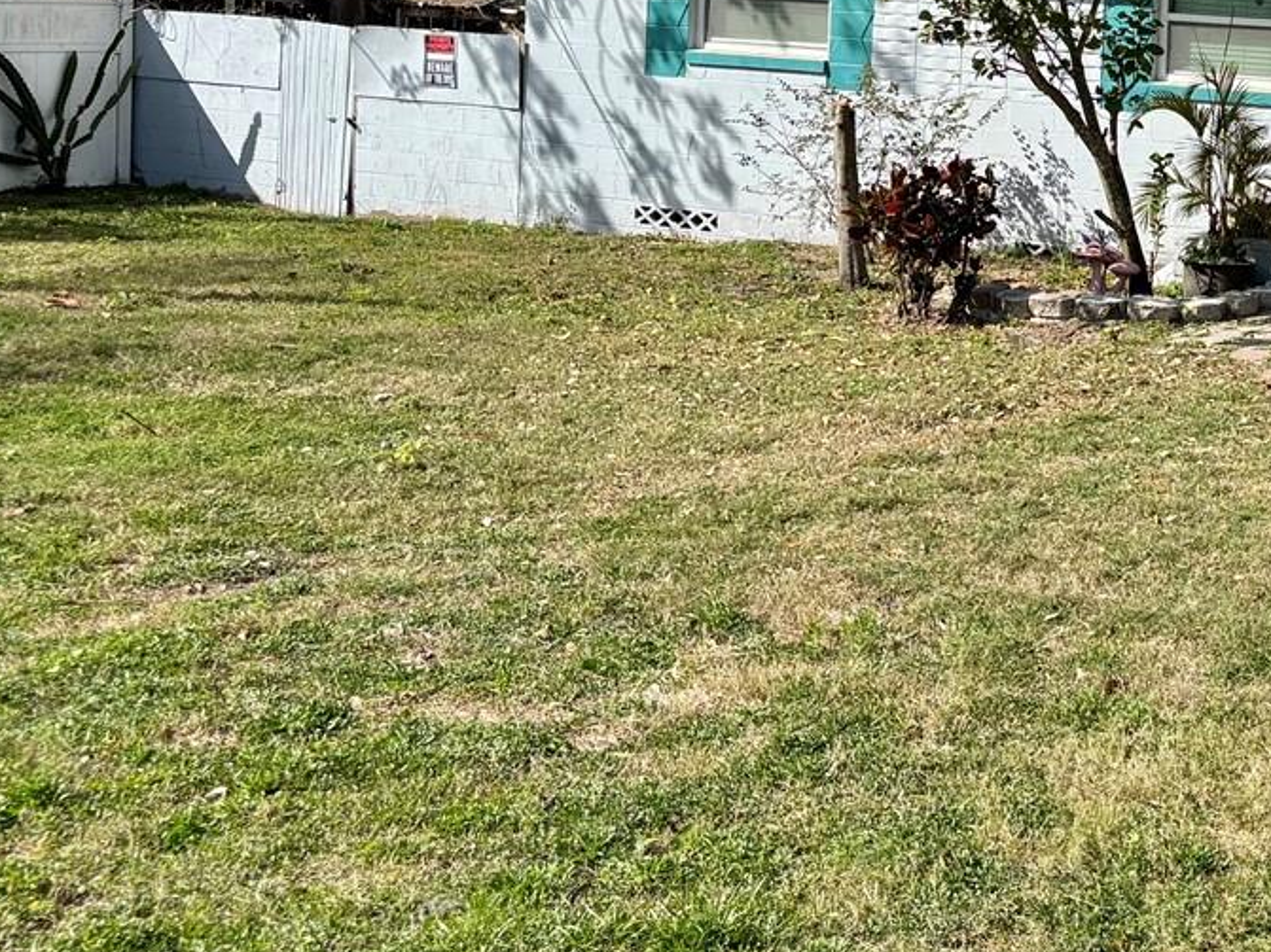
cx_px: 1432
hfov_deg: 28.1
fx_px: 2276
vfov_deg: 22.8
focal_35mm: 62
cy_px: 17
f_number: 1.6
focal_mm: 5.96
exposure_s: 1/2639
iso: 50
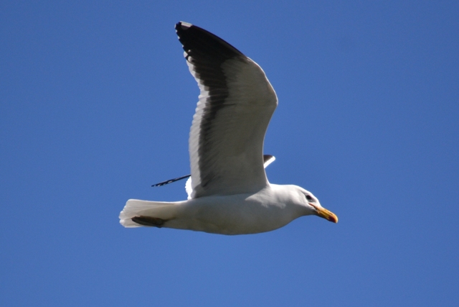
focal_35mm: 450
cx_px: 230
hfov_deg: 4.6
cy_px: 154
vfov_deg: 3.1
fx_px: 5738
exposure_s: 1/2000
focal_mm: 300
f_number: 5.6
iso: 360
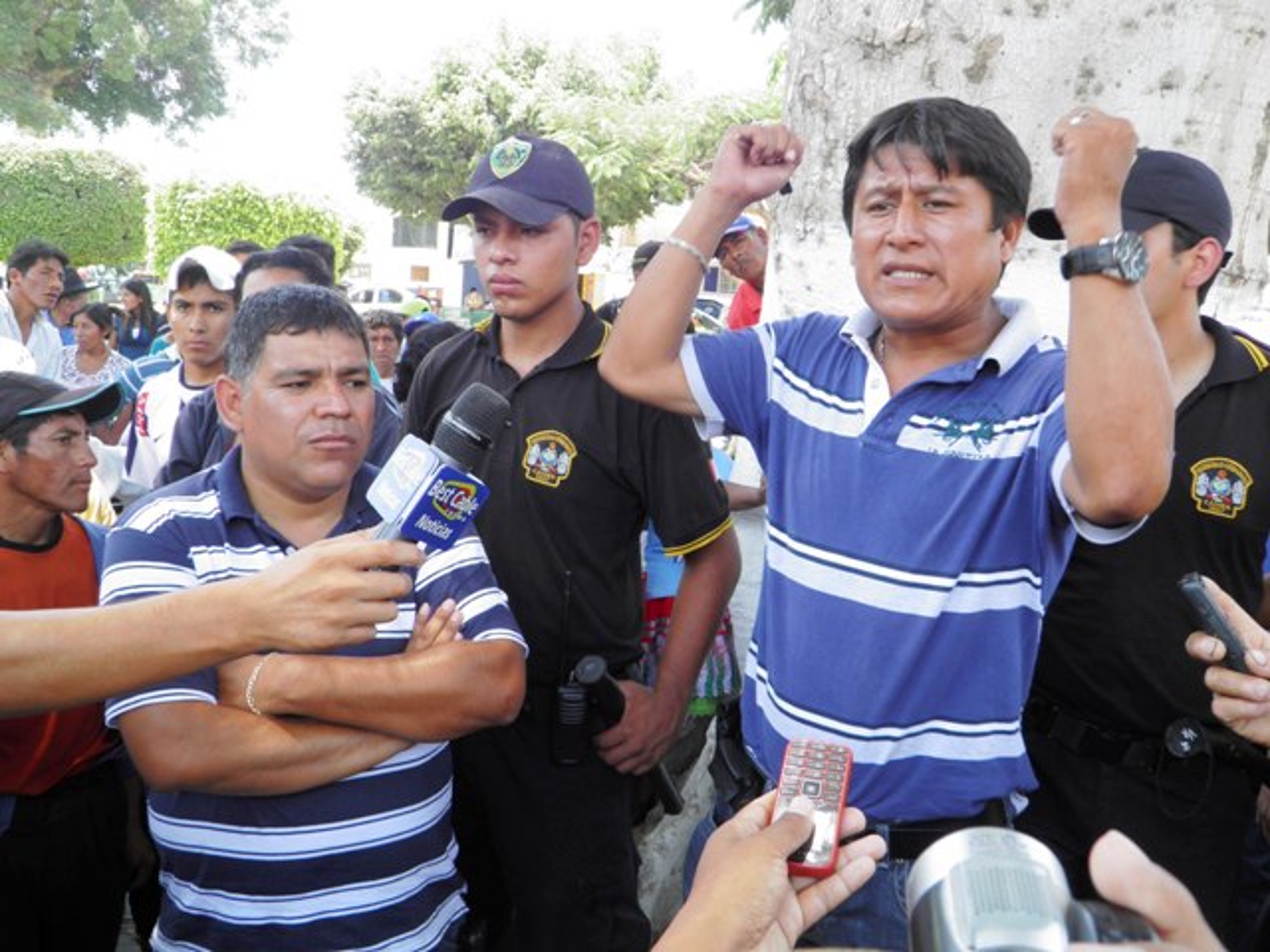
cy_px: 476
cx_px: 635
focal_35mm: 30
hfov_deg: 60.0
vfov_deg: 46.8
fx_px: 1101
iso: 50
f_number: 3.7
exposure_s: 1/60
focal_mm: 5.5
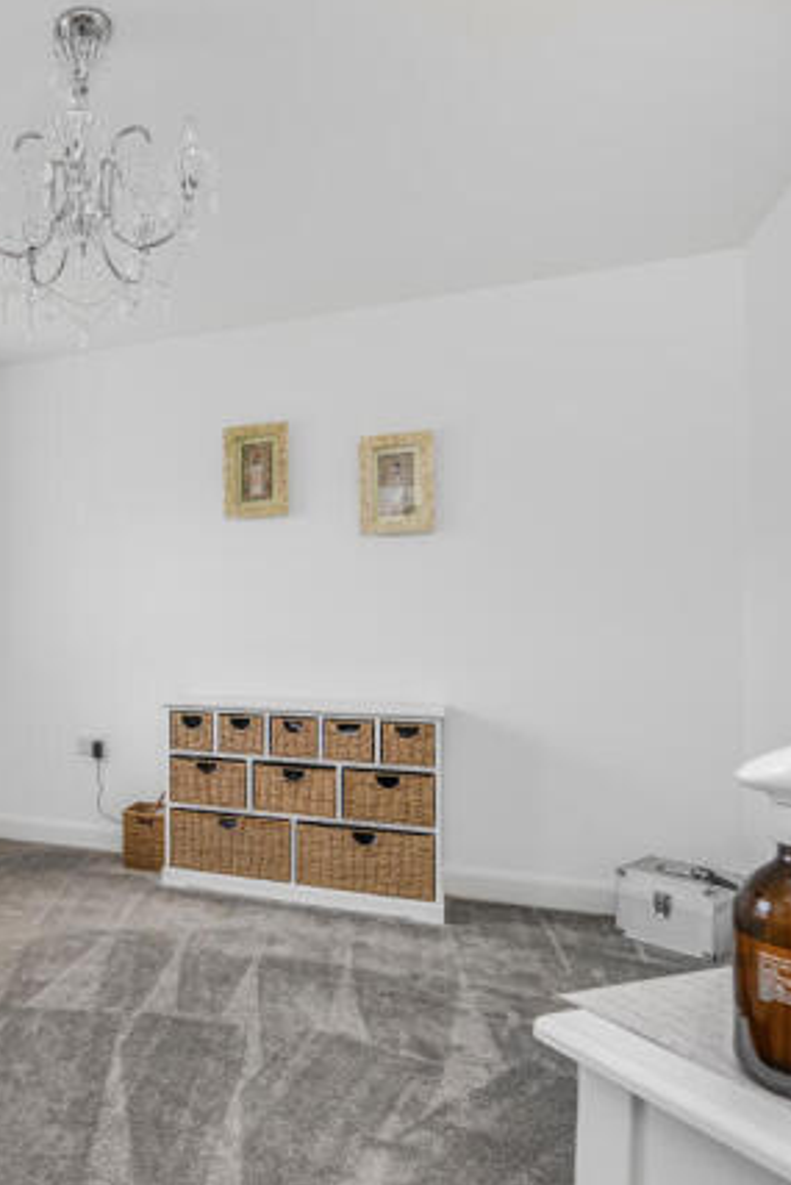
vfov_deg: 76.1
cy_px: 598
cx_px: 42
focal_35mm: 23
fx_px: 757
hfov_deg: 47.8
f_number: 8
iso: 100
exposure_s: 1/13
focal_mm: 15
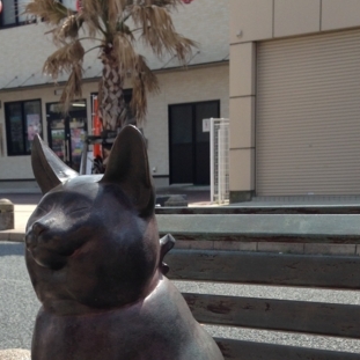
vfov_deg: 21.9
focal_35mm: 75
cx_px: 111
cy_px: 387
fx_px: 882
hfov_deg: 22.9
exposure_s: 1/874
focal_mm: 4.12
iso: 50
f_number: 2.4
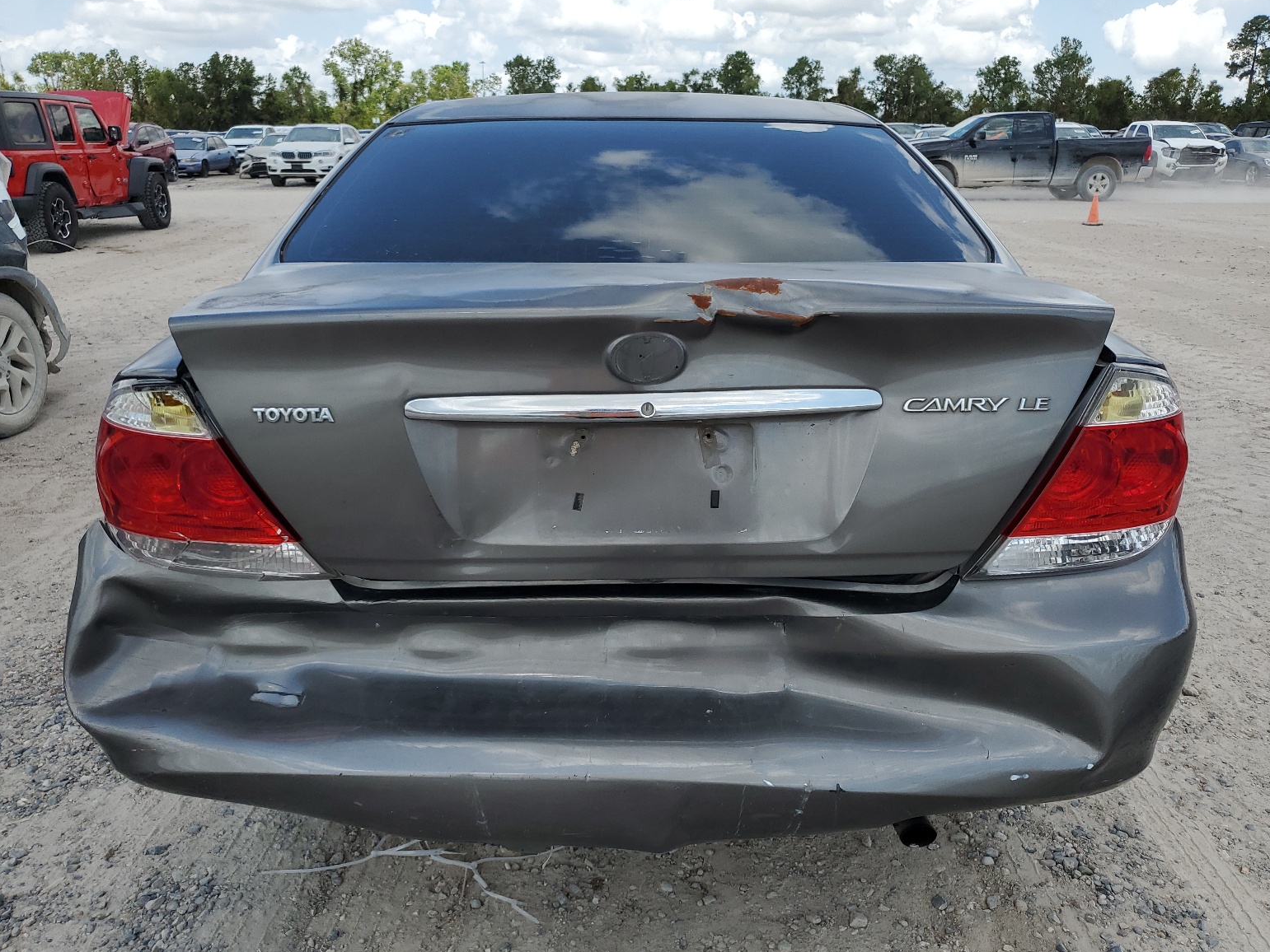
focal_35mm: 27
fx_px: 991
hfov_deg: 65.3
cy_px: 469
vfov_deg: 51.4
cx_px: 657
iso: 50
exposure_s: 1/2500
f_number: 1.5
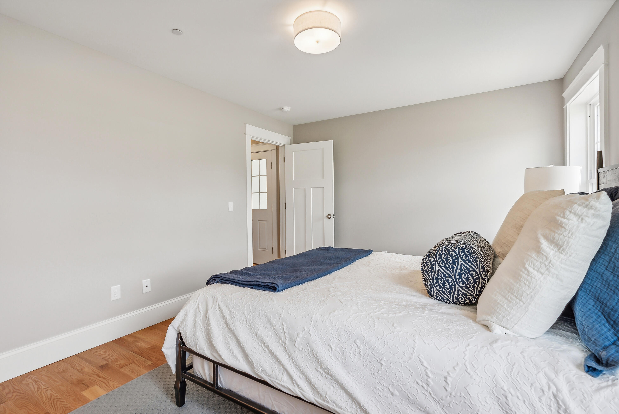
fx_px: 275
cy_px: 207
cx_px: 310
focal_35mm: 16
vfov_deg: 73.8
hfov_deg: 96.7
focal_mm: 16
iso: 320
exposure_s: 1/30
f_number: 7.1
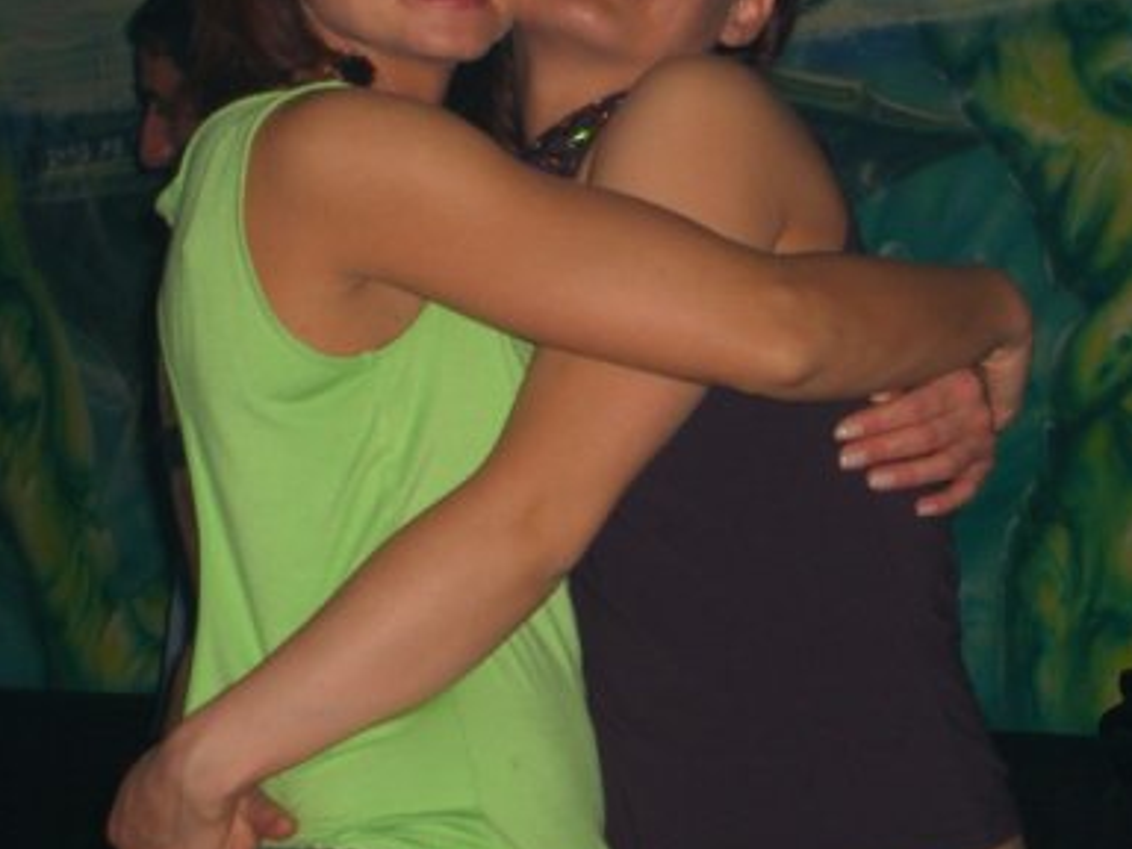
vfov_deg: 11.8
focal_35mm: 125
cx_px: 643
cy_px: 224
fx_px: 4088
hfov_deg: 15.8
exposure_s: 1/60
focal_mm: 16.6
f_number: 4.4
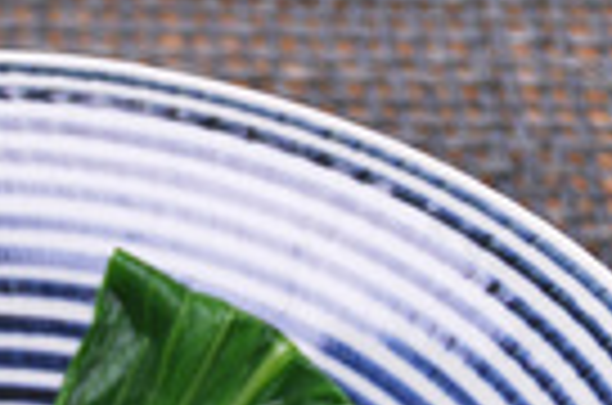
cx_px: -58
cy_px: 634
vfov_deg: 4.3
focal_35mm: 316
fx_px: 5353
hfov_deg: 6.5
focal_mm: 65
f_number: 5
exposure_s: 1/25
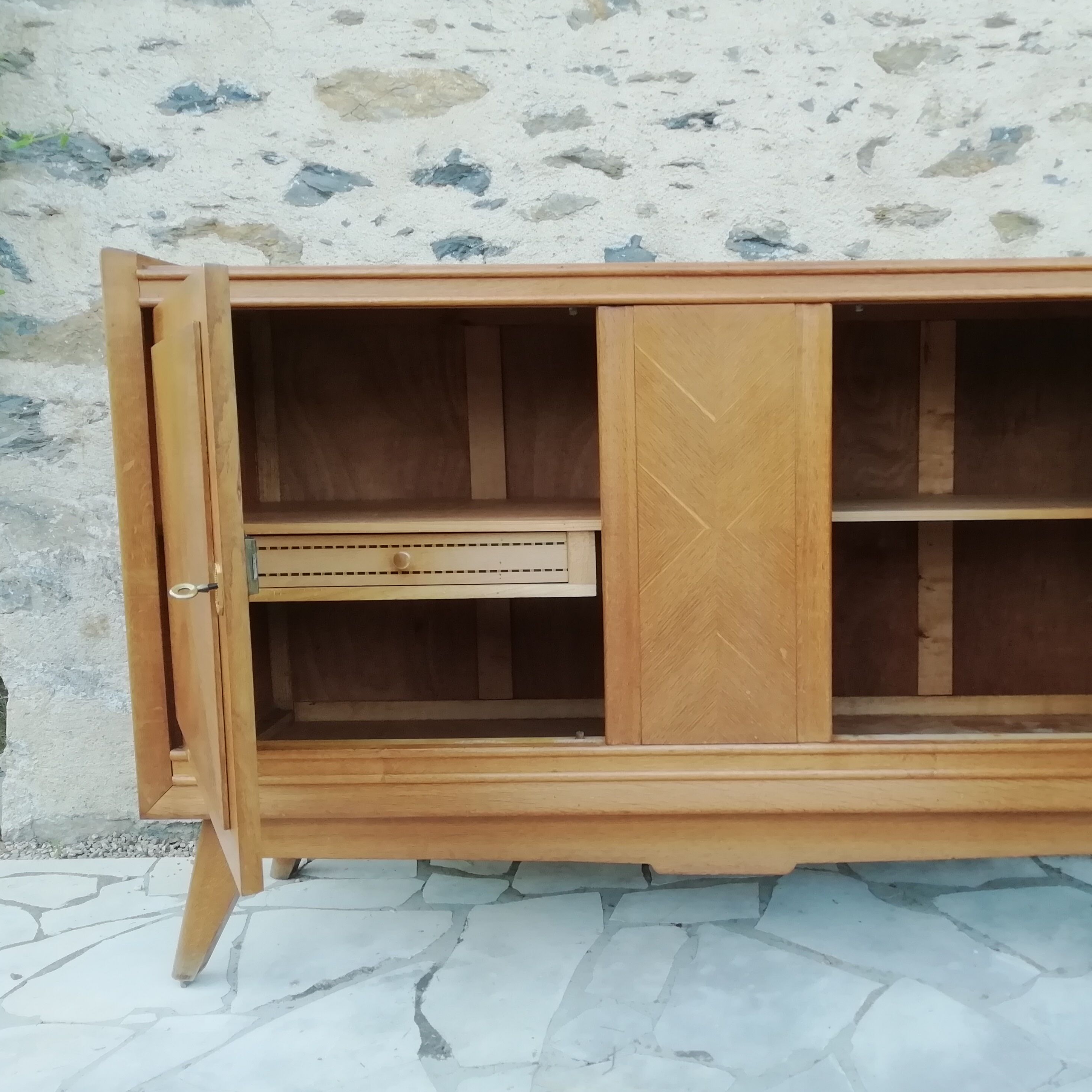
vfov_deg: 49.7
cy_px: 537
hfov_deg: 49.2
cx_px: 692
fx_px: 1178
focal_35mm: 33
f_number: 2.2
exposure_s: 1/50
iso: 64
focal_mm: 3.46
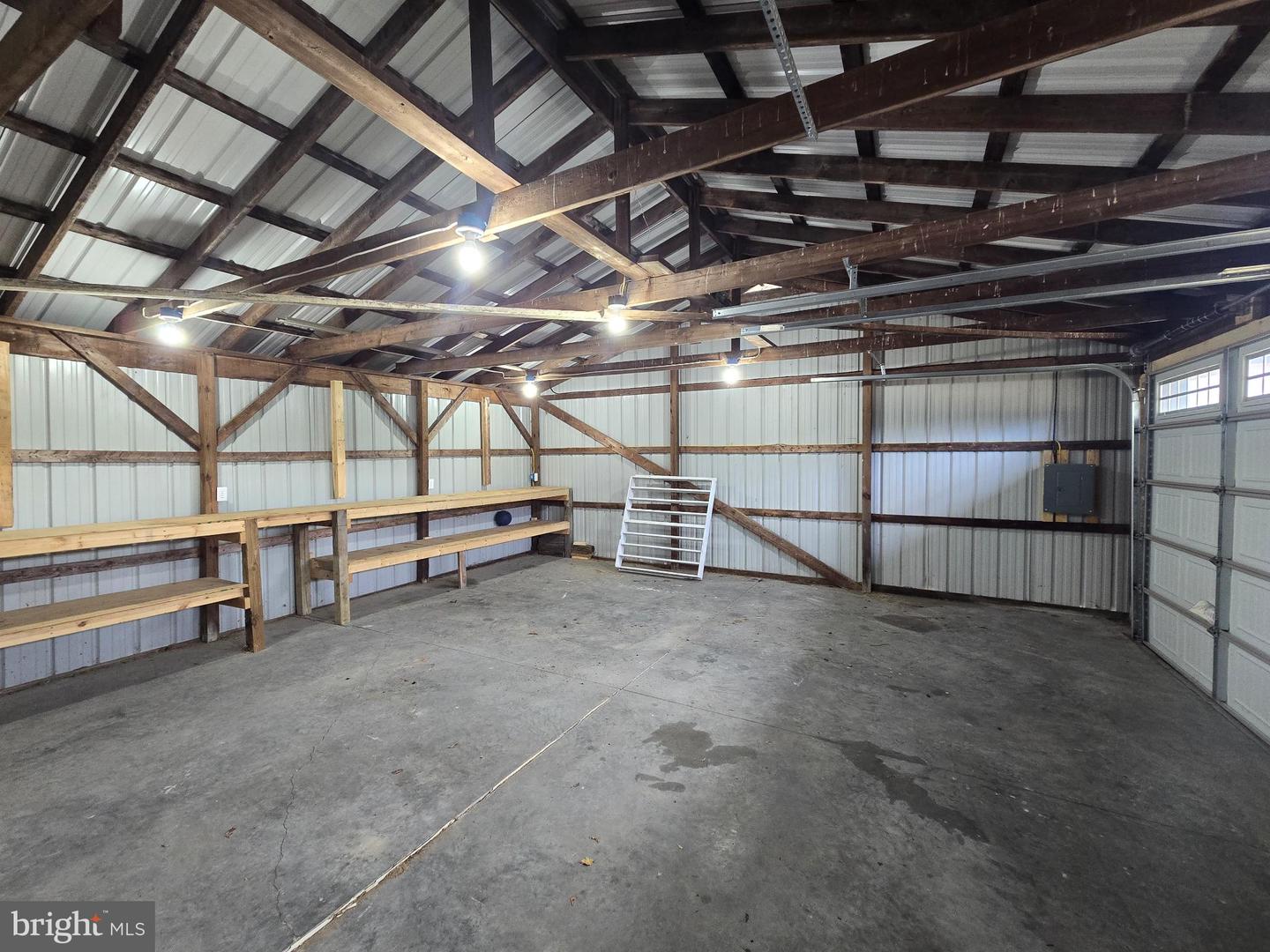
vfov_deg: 89.9
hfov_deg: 106.2
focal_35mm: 13
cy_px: 476
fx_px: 477
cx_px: 635
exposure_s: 1/60
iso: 250
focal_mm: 2.2
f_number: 2.2
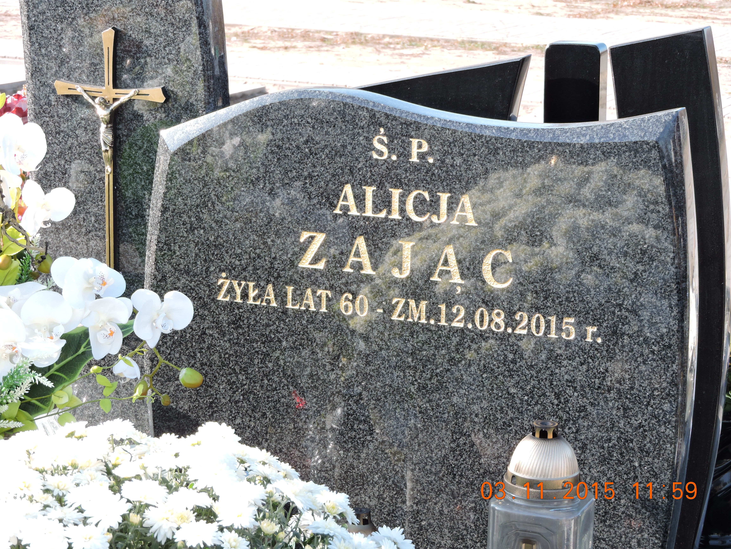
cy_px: 274
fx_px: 2006
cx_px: 366
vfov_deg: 15.6
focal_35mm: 95
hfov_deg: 20.7
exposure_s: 1/100
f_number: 4.8
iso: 100
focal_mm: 17
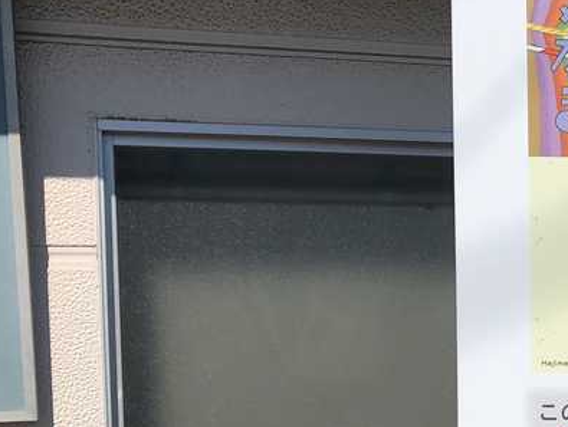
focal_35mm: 88
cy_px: 401
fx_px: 1445
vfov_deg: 16.5
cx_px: 775
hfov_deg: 20.1
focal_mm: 3.99
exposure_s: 1/4808
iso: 25
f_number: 1.8
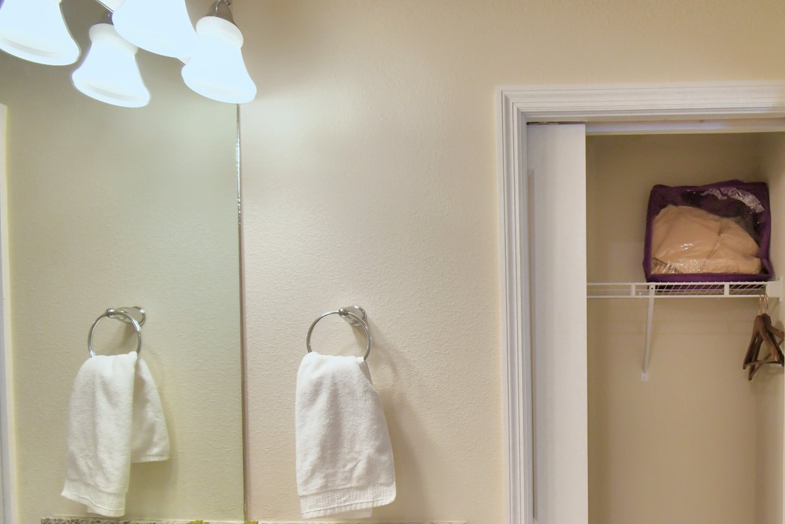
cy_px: 411
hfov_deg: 68.1
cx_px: 605
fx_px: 523
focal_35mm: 24
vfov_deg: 50.3
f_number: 4.5
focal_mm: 10
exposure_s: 1/100
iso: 400
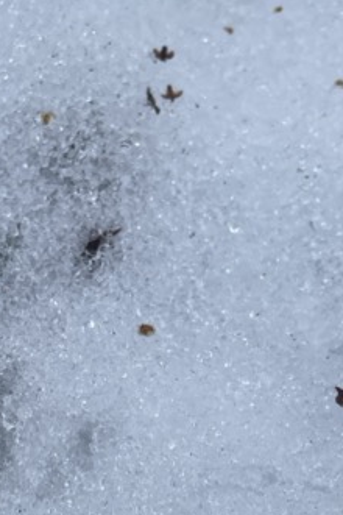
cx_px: -41
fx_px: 1000
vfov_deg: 28.0
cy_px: 438
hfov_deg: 18.7
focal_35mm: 70
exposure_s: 1/651
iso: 32
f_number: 1.6
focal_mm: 4.2
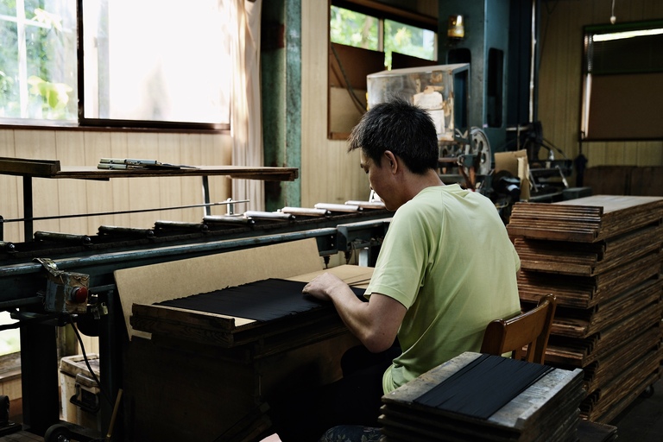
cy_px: 221
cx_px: 332
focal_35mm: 41
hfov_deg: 47.4
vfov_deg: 32.6
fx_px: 755
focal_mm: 27.4
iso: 640
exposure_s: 1/60
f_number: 2.8
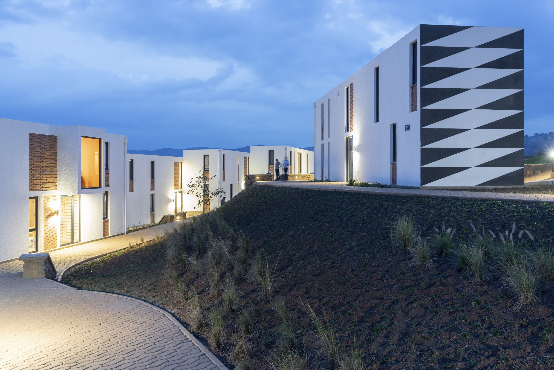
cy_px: 185
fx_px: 415
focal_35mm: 27
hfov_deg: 67.4
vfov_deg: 47.9
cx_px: 277
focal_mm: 27
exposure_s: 4
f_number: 8
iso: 1000
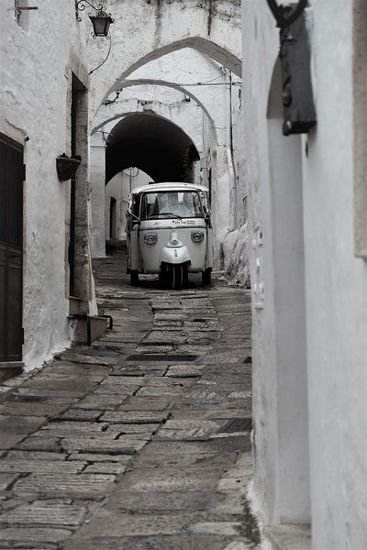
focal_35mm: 83
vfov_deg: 24.5
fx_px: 1269
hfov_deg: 16.5
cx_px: 184
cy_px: 275
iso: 400
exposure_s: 1/320
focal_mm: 55
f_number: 4
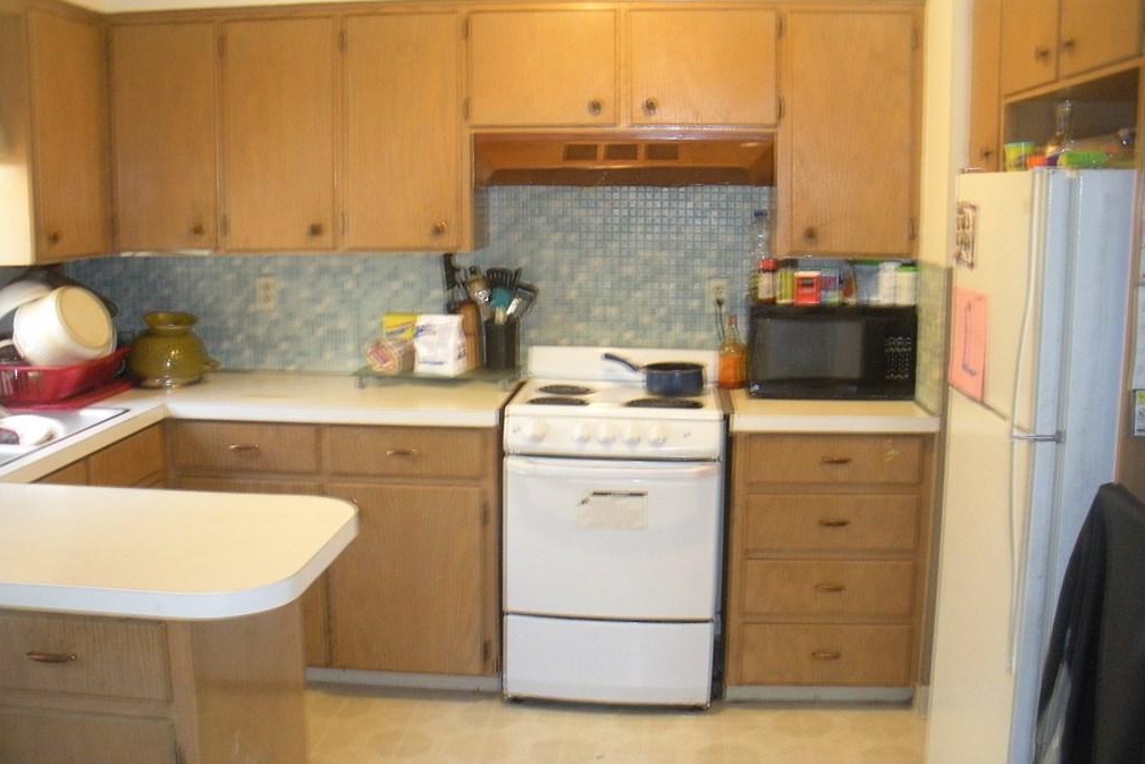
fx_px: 1209
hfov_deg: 50.7
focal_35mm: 38
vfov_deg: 35.1
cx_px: 575
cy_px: 379
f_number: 3.5
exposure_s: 1/9.8
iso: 400
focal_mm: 6.3
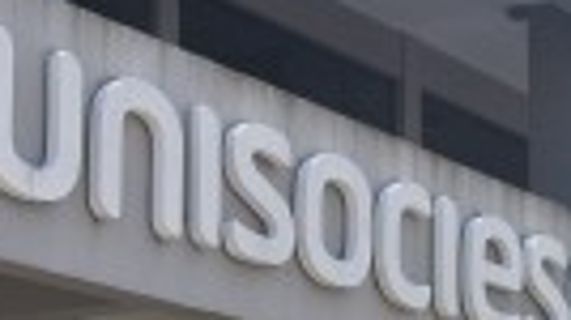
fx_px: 2344
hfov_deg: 13.5
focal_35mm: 155
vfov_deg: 7.7
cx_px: 703
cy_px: 463
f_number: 9
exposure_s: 1/320
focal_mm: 22
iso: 250
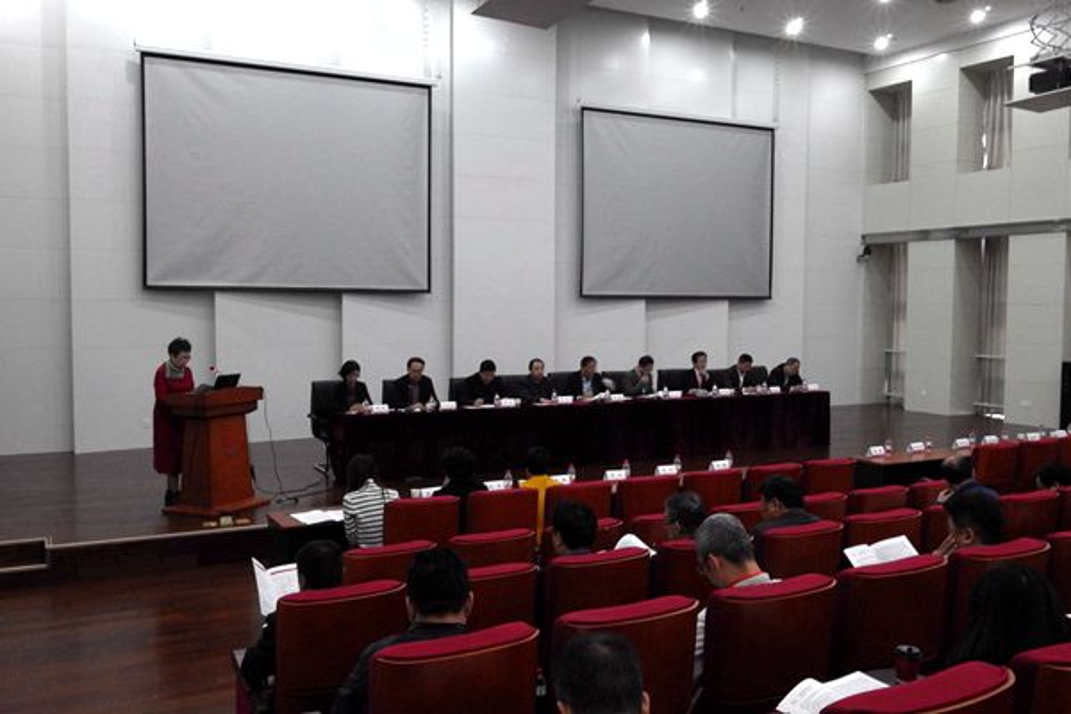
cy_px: 357
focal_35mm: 31
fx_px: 922
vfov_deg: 42.3
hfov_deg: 60.3
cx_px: 536
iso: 1600
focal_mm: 20.8
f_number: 16
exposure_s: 1/8
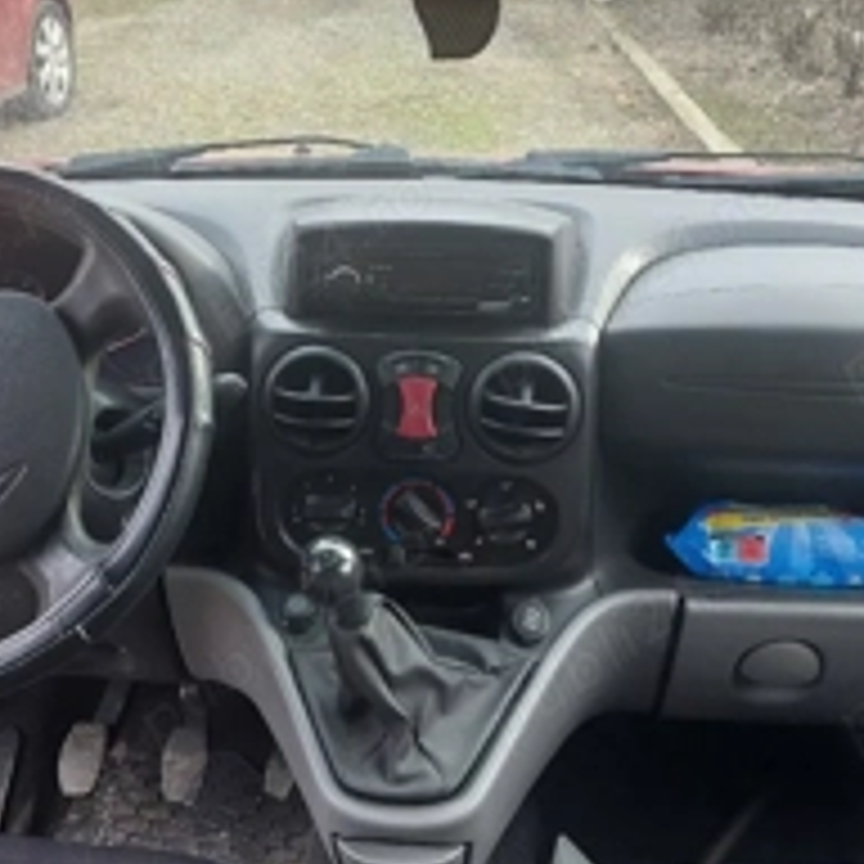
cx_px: 374
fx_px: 1299
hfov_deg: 36.7
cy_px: 338
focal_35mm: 46
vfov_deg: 36.6
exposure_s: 1/109
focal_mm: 5.23
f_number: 1.8
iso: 40
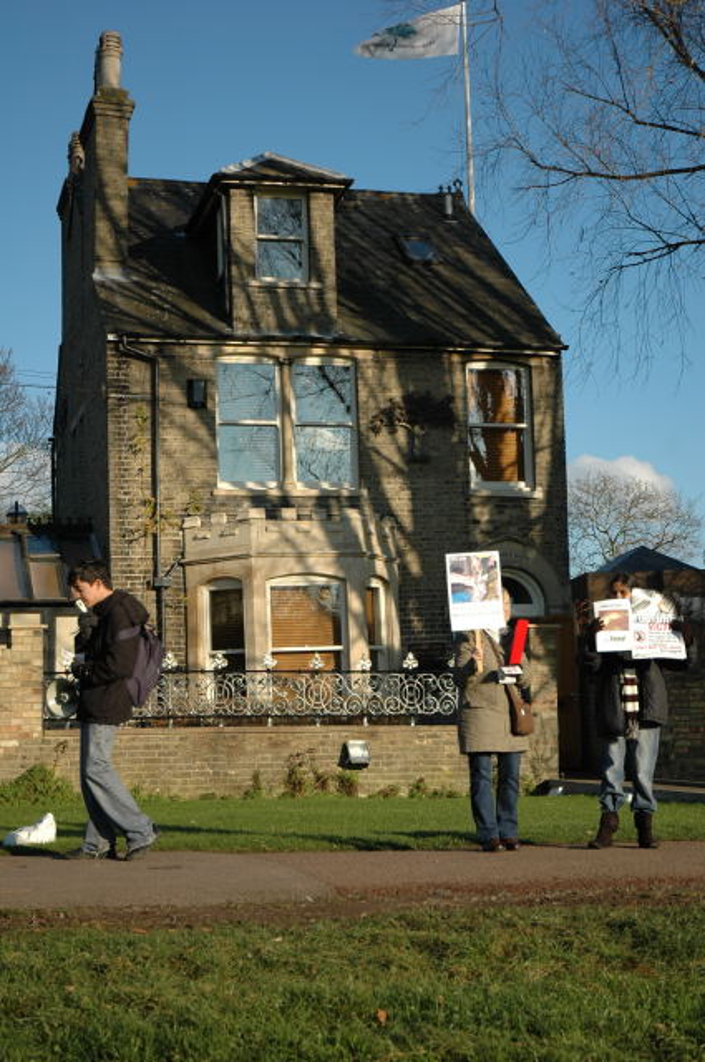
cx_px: 352
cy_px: 531
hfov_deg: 22.6
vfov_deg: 33.4
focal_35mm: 60
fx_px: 1767
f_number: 4.5
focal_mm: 40
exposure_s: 1/1250
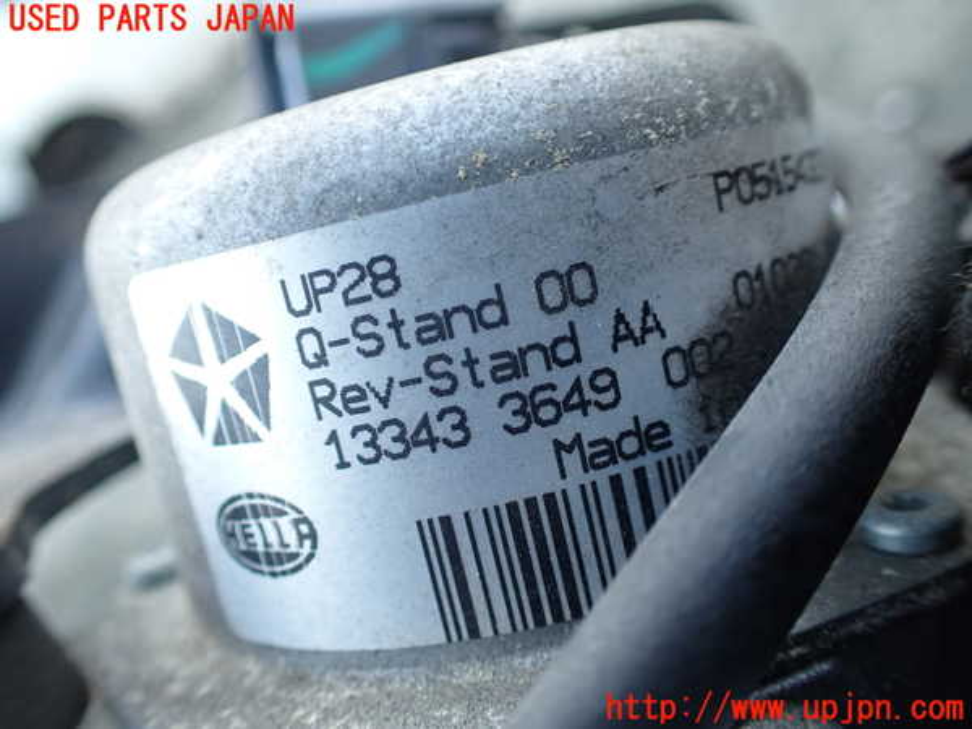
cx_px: 486
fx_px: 842
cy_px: 364
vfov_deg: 46.8
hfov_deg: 60.0
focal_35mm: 30
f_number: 2.3
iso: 250
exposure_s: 1/125
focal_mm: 5.4
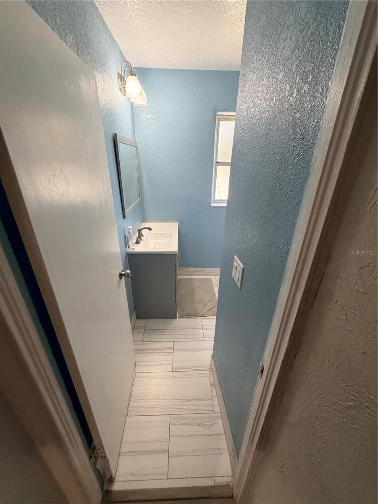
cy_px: 252
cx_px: 189
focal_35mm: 14
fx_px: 204
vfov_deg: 102.1
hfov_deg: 85.7
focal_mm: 2.22
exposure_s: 1/120
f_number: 2.2
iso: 200
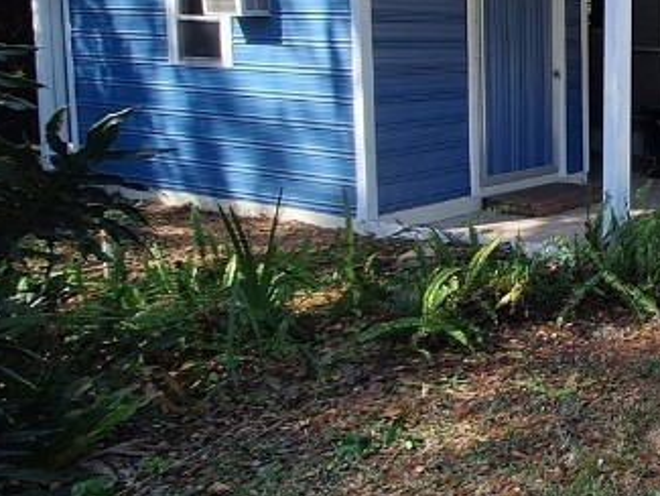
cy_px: 89
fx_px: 782
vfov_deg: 34.0
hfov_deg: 32.0
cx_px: 900
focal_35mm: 41
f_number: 2.2
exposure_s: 1/820
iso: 40
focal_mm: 1.74
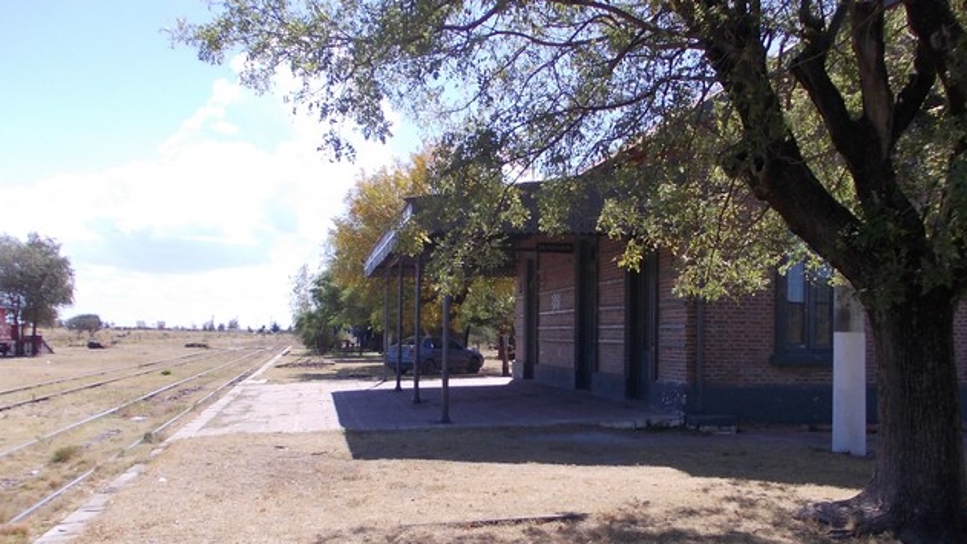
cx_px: 532
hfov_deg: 53.9
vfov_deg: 31.8
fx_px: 949
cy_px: 346
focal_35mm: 37
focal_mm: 4
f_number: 5.4
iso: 80
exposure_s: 1/250
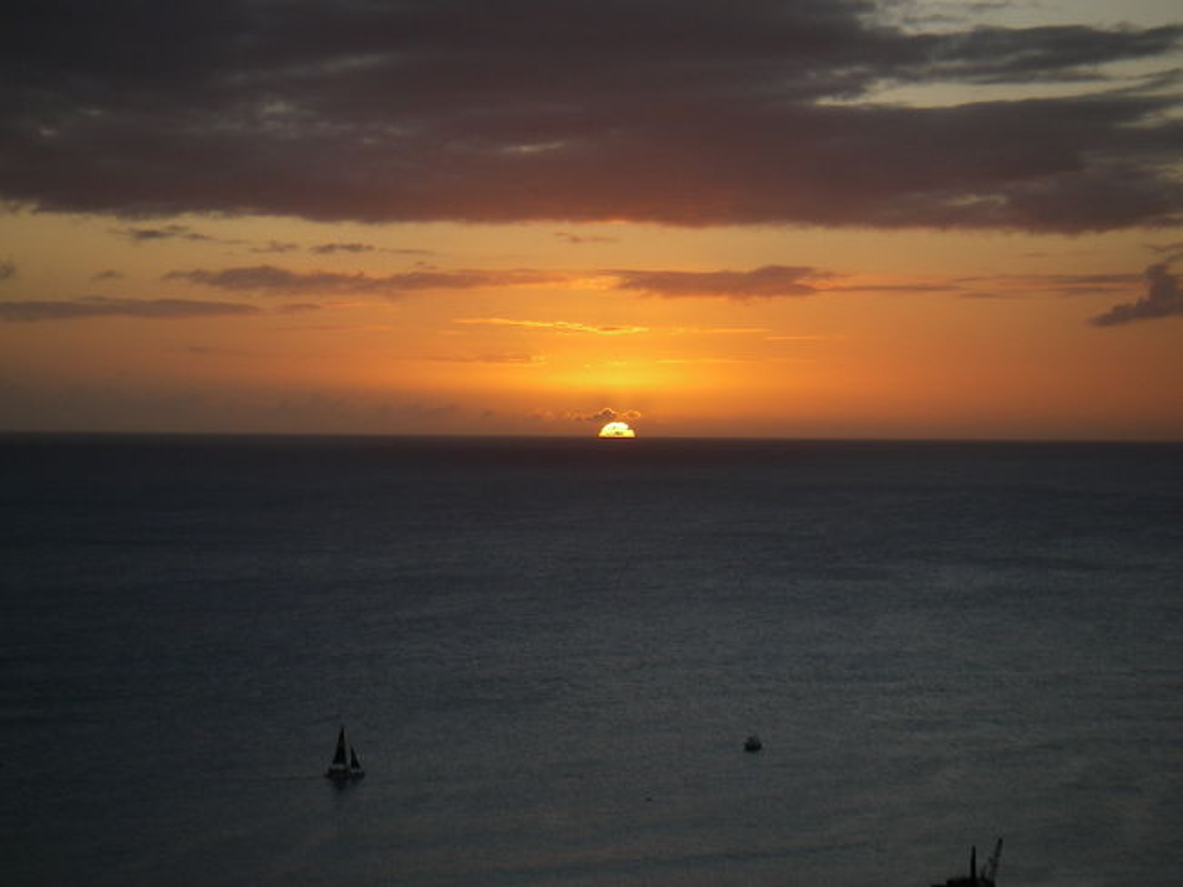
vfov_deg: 13.0
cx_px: 592
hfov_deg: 17.3
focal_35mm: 114
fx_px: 3895
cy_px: 444
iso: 80
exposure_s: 1/250
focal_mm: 18.9
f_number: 4
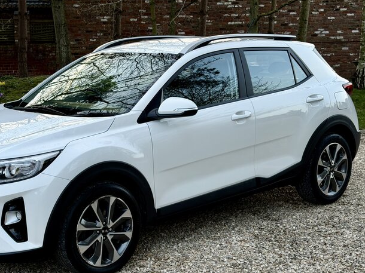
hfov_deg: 30.6
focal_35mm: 63
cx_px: 129
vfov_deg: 23.2
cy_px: 175
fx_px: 664
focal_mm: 6.76
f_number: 1.78
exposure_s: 1/121
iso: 80
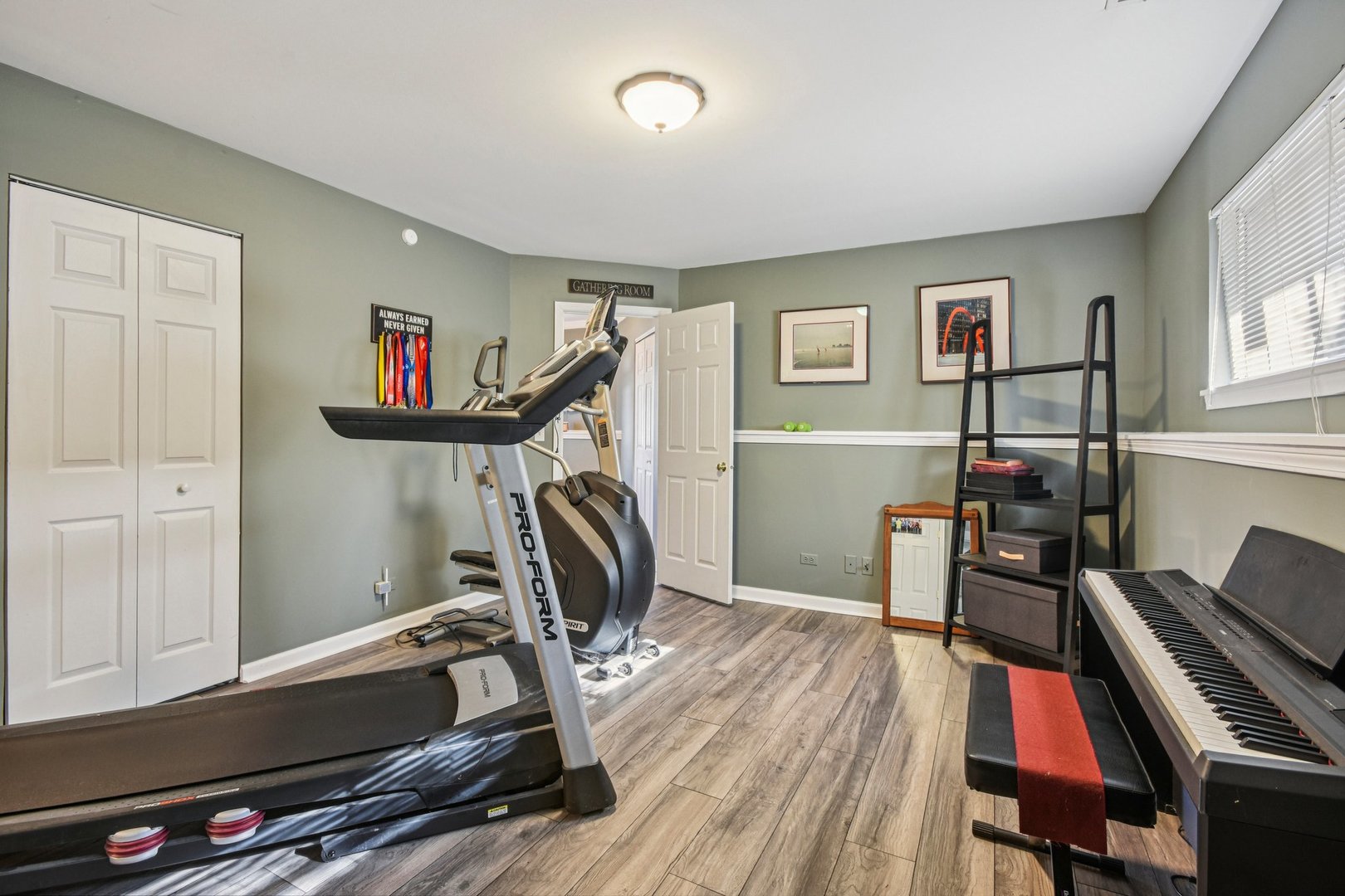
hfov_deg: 100.4
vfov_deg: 77.3
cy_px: 448
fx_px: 560
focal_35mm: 15
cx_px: 672
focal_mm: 10
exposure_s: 1/4
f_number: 8
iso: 400
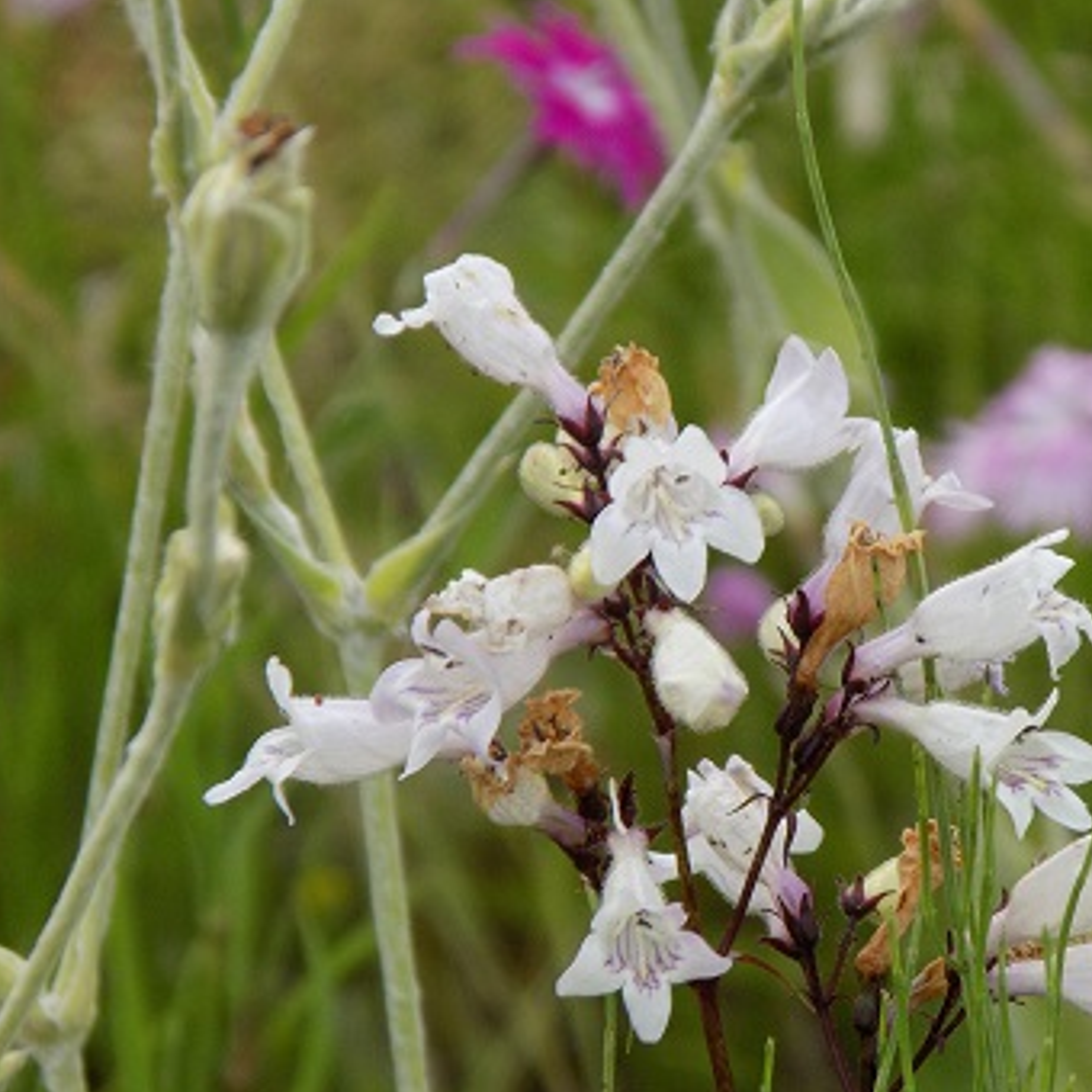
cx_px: 732
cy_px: 572
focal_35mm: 611
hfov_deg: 2.9
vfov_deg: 2.9
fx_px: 21807
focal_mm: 87
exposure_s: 1/125
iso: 140
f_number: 5.9
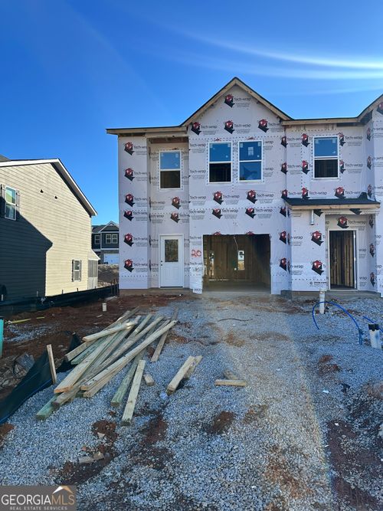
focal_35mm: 24
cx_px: 192
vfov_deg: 71.6
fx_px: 354
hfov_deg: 56.8
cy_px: 256
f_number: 1.78
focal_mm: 6.86
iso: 80
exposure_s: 1/2525
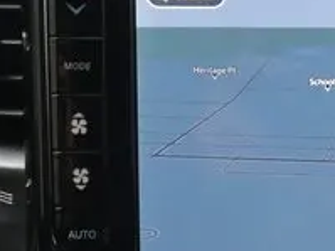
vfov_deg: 14.2
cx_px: 335
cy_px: 215
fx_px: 996
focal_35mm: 103
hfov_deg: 18.6
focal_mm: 16
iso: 3200
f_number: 10
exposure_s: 1/13
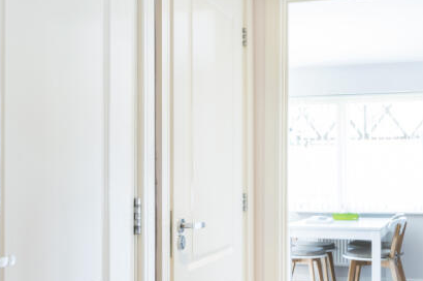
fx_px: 411
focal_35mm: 35
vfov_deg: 36.9
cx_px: 51
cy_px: 207
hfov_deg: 49.2
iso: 250
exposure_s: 1/1.67
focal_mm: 14
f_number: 16
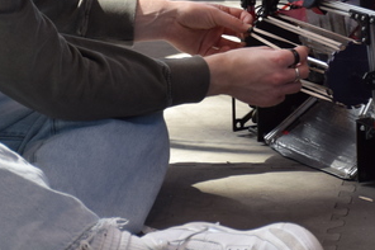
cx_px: 153
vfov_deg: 4.2
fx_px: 3352
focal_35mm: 322
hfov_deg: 6.4
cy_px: -92
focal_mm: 62
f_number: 5.6
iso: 400
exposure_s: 1/125
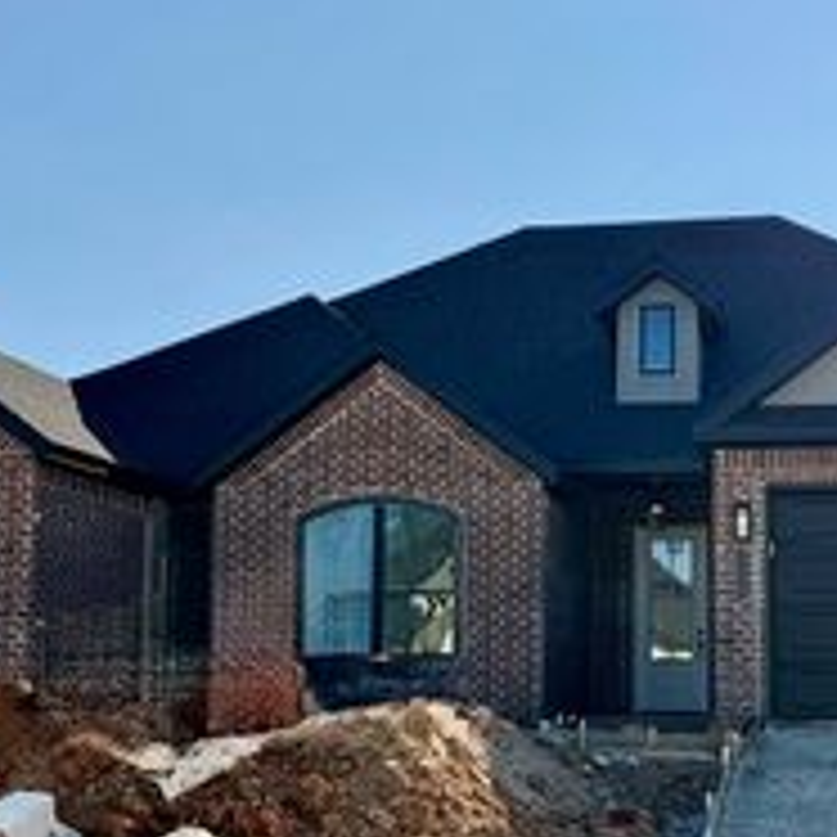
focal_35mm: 57
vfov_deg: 29.9
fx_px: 1559
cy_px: 538
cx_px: 630
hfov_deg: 29.6
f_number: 1.78
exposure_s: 1/6173
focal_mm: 6.76
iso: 80
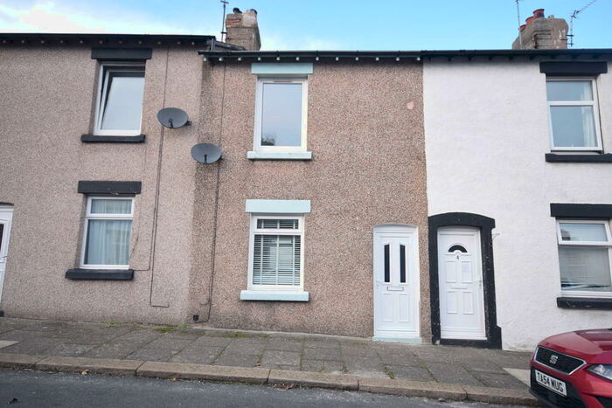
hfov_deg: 81.2
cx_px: 306
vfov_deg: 59.5
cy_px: 204
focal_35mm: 21
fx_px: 357
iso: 400
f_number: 7.1
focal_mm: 14
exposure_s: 1/200
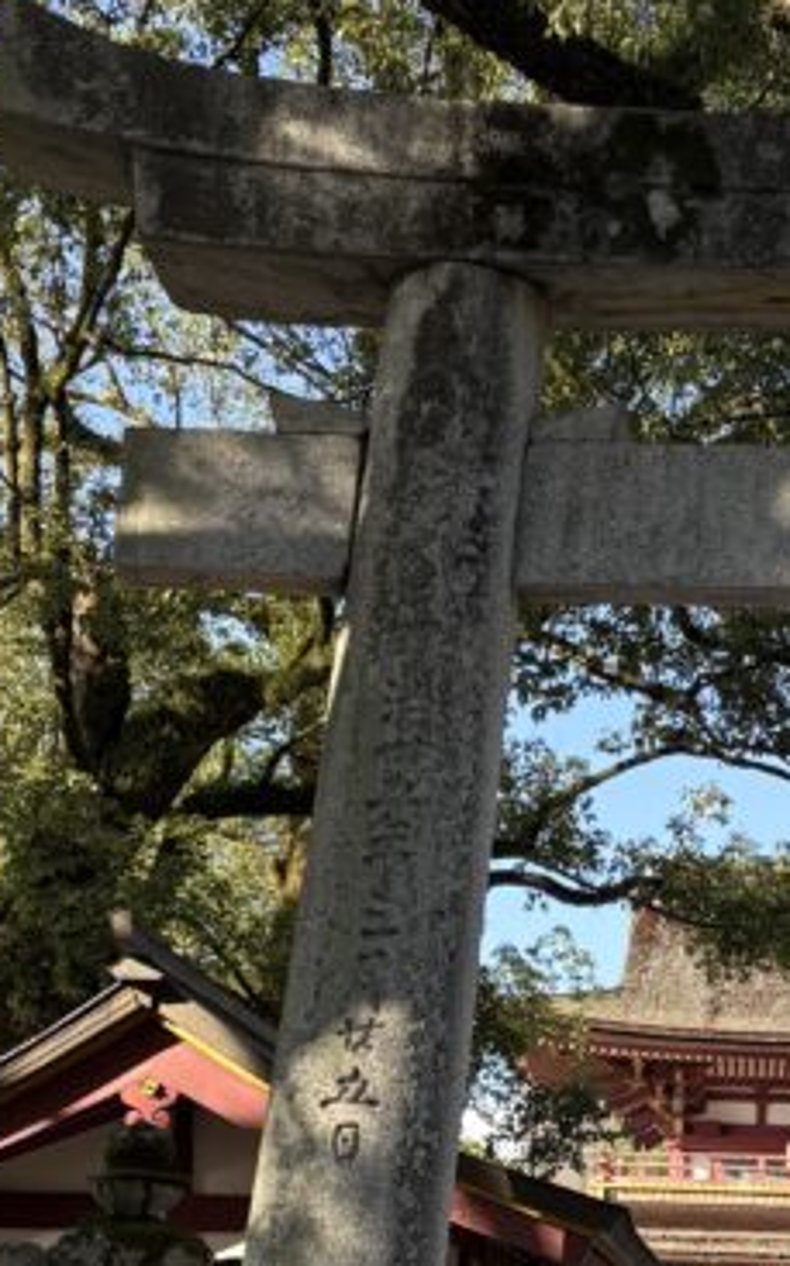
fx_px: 2656
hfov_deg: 16.7
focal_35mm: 77
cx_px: 721
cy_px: 962
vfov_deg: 26.4
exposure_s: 1/731
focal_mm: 5.96
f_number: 1.6
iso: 64
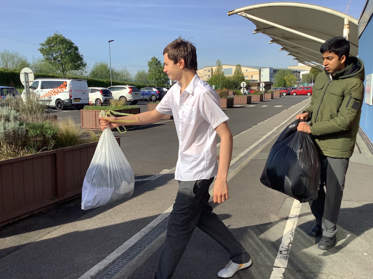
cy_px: 140
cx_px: 186
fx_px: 334
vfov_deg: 45.4
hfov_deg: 58.4
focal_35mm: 31
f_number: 2.4
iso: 25
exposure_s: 1/1359
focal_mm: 3.3
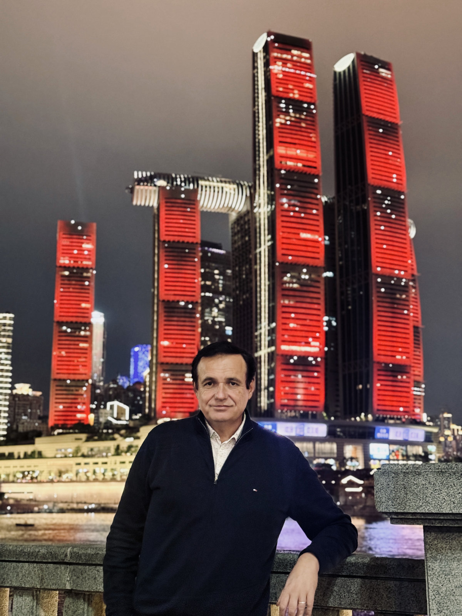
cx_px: 231
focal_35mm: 48
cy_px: 308
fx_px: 854
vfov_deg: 39.7
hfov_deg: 30.3
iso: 640
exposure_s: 1/25
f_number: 1.8
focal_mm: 6.8
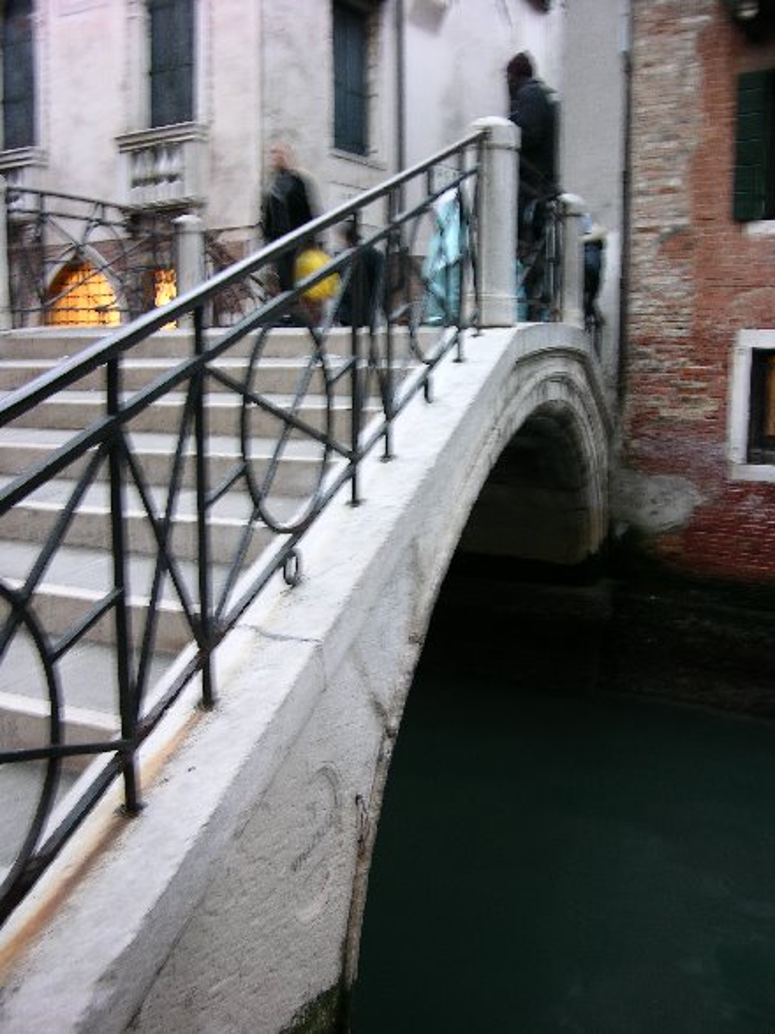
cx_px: 388
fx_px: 1045
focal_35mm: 35
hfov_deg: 40.7
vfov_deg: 52.6
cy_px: 517
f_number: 2.8
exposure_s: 1/4.4
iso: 50
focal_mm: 8.9
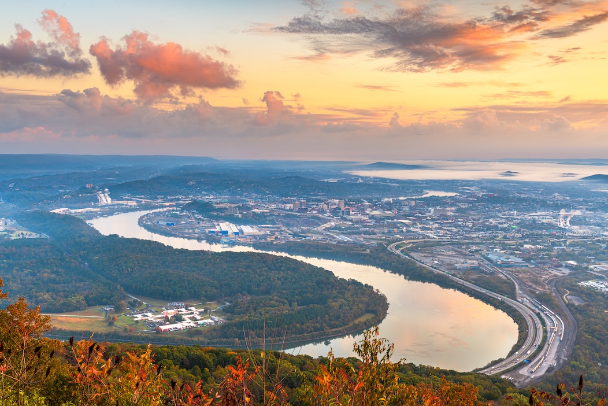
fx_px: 659
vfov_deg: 34.2
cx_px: 305
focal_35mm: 39
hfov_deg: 49.5
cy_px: 202
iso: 64
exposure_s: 1/2
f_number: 11
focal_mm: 38
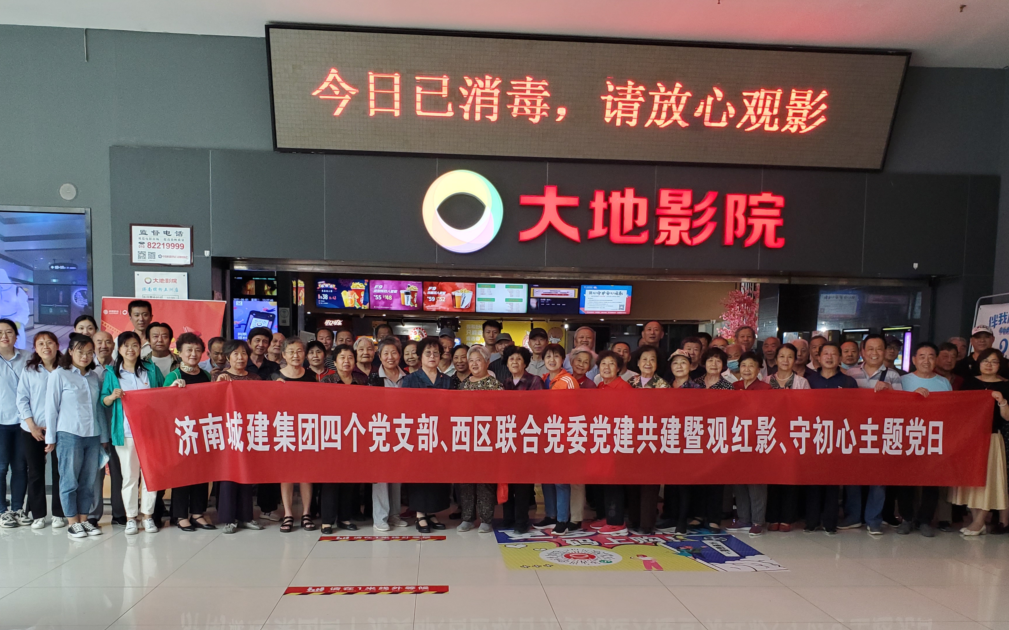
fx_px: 880
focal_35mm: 32
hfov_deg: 59.7
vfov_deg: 38.9
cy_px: 432
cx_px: 512
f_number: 2.4
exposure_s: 1/100
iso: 250
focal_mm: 4.3
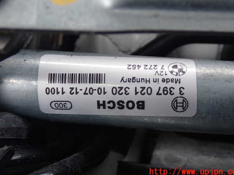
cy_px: 84
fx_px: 419
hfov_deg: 31.2
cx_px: 118
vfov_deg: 23.7
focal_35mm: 62
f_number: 3.5
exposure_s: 1/60
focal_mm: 10.35
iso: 320
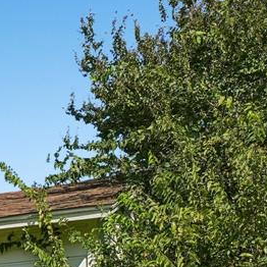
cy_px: 246
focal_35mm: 73
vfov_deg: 23.0
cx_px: -200
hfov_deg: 18.8
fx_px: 637
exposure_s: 1/1600
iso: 400
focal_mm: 15
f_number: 8
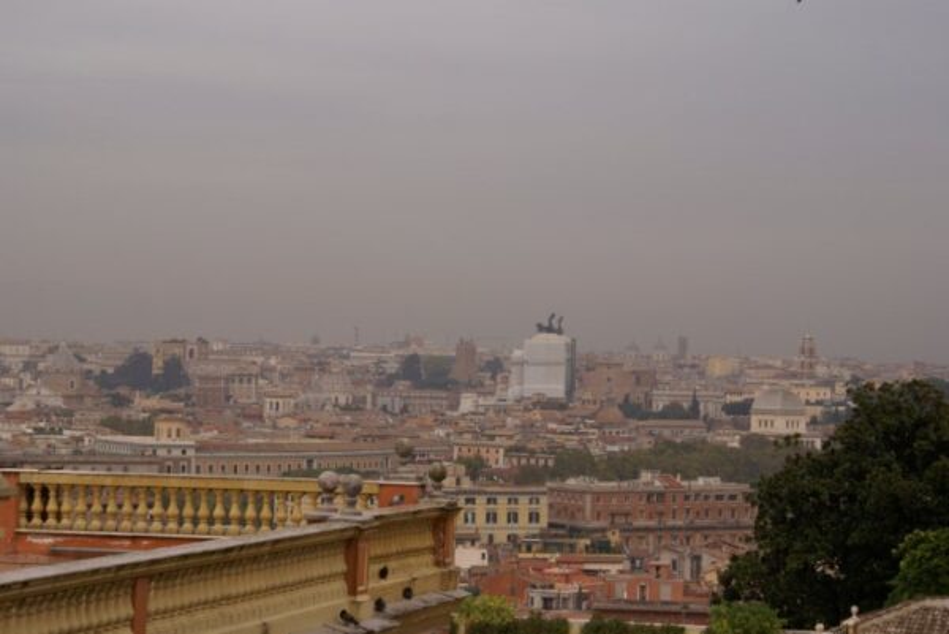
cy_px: 317
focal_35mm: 105
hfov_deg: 19.4
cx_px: 474
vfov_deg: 13.1
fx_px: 2770
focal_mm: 70
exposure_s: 1/125
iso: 100
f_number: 7.1
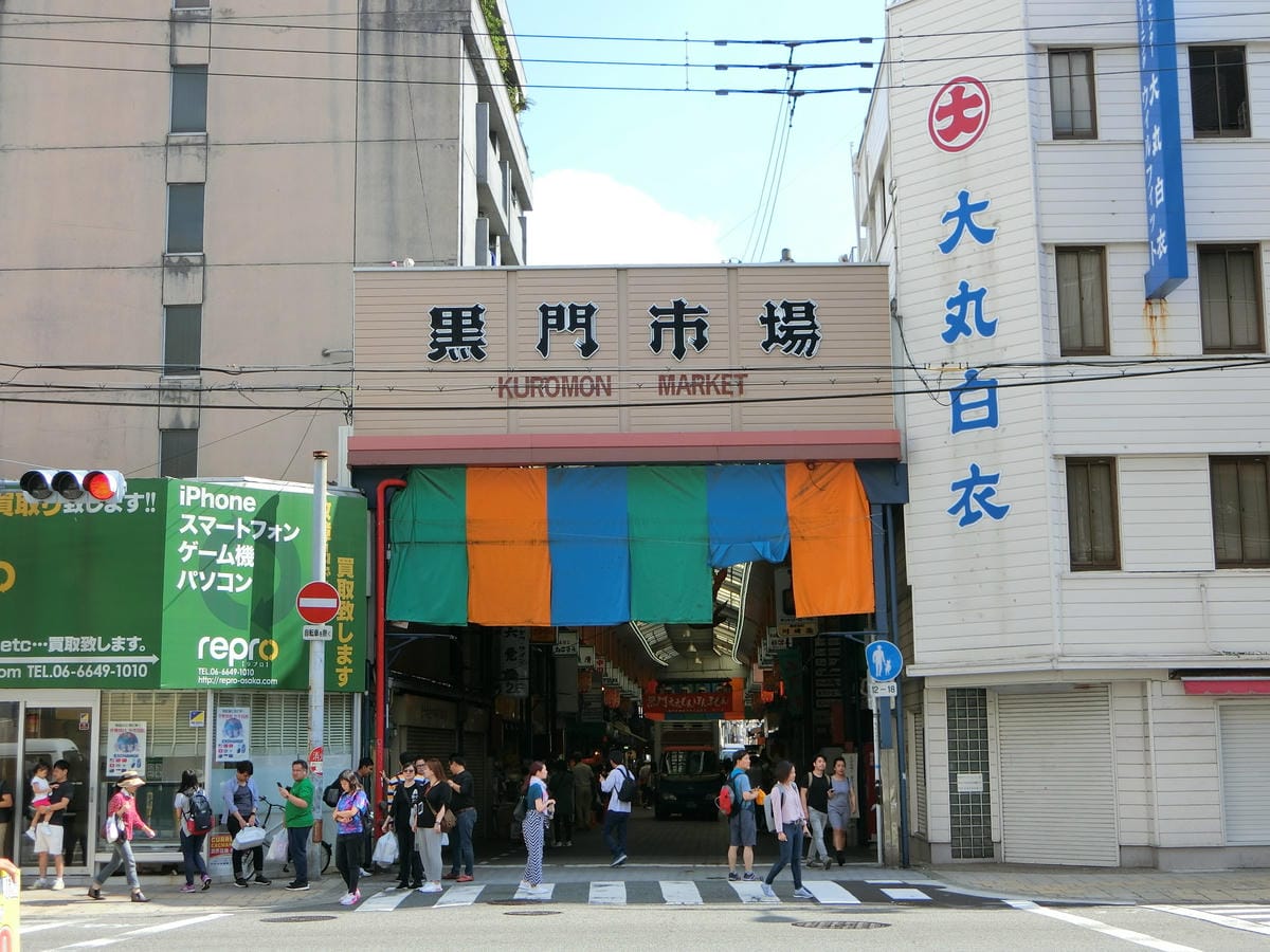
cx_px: 635
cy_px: 476
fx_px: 1834
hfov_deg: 38.2
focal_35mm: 50
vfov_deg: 29.1
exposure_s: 1/400
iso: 80
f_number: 3.7
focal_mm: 11.1
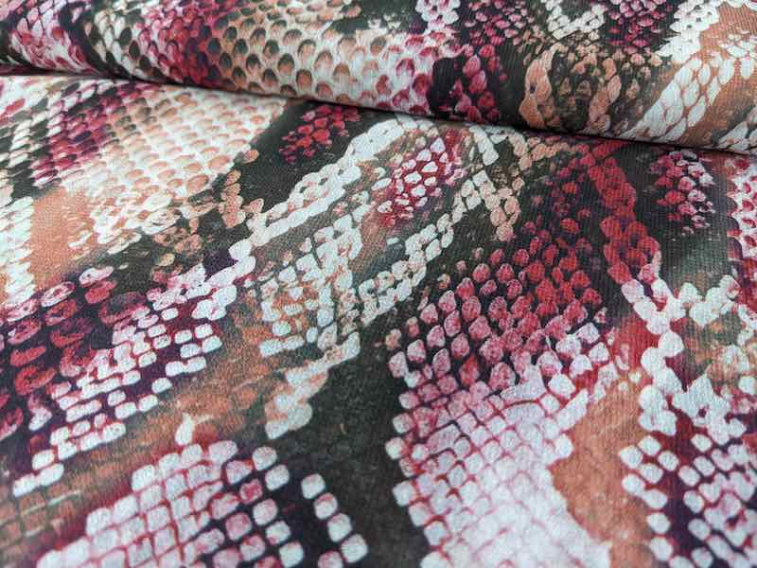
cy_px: 284
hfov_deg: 65.3
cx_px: 378
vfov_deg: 51.4
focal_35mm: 27
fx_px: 590
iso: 112
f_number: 1.73
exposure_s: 1/99.9
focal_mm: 4.38
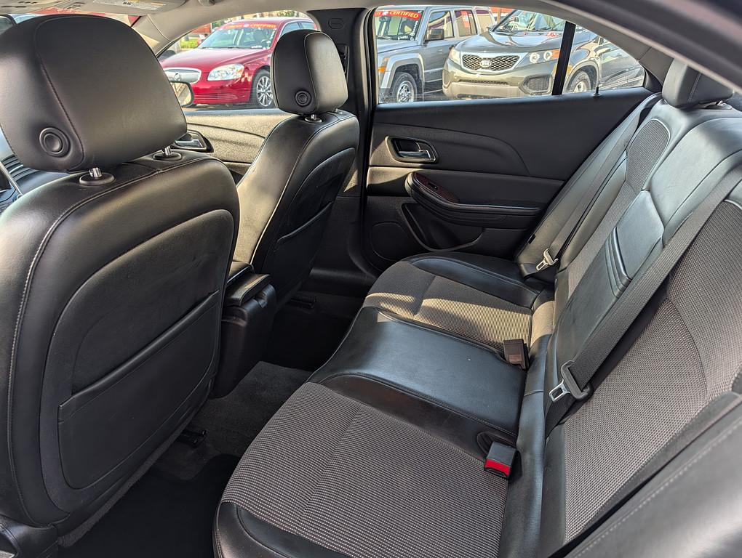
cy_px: 279
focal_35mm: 24
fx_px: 515
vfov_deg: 56.9
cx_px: 371
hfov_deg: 71.5
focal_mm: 6.9
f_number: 1.68
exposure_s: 1/379
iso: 18
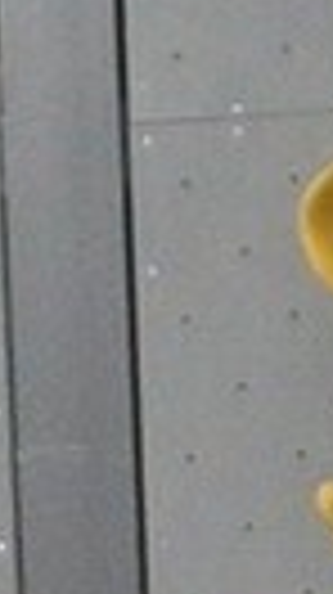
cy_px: 1890
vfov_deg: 3.5
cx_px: -806
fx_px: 9569
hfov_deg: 2.0
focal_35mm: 608
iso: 800
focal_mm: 50
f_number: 3.2
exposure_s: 1/200
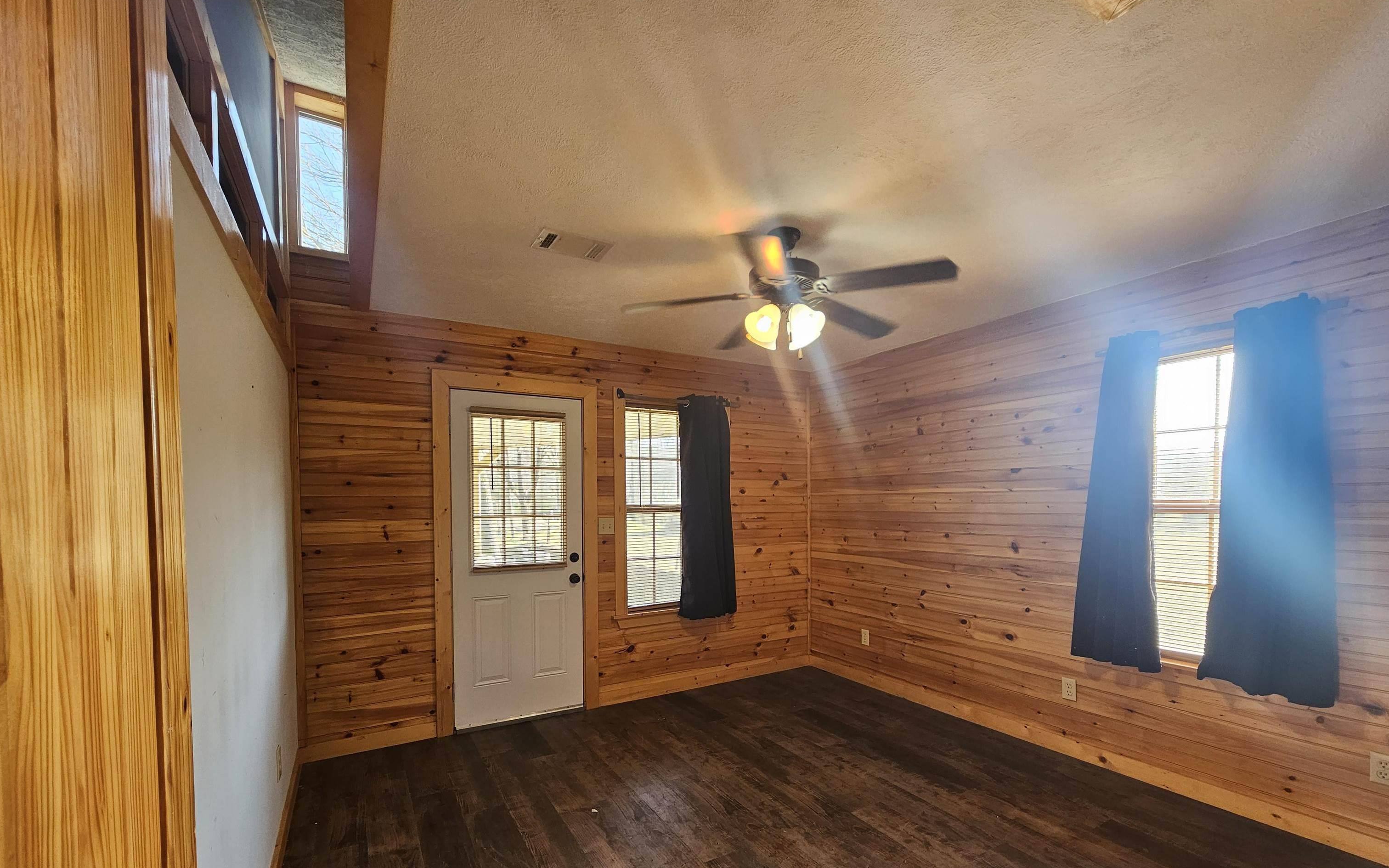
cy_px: 524
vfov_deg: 77.7
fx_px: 530
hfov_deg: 105.3
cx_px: 694
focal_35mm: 14
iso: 125
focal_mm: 2.2
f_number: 2.2
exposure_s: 1/60
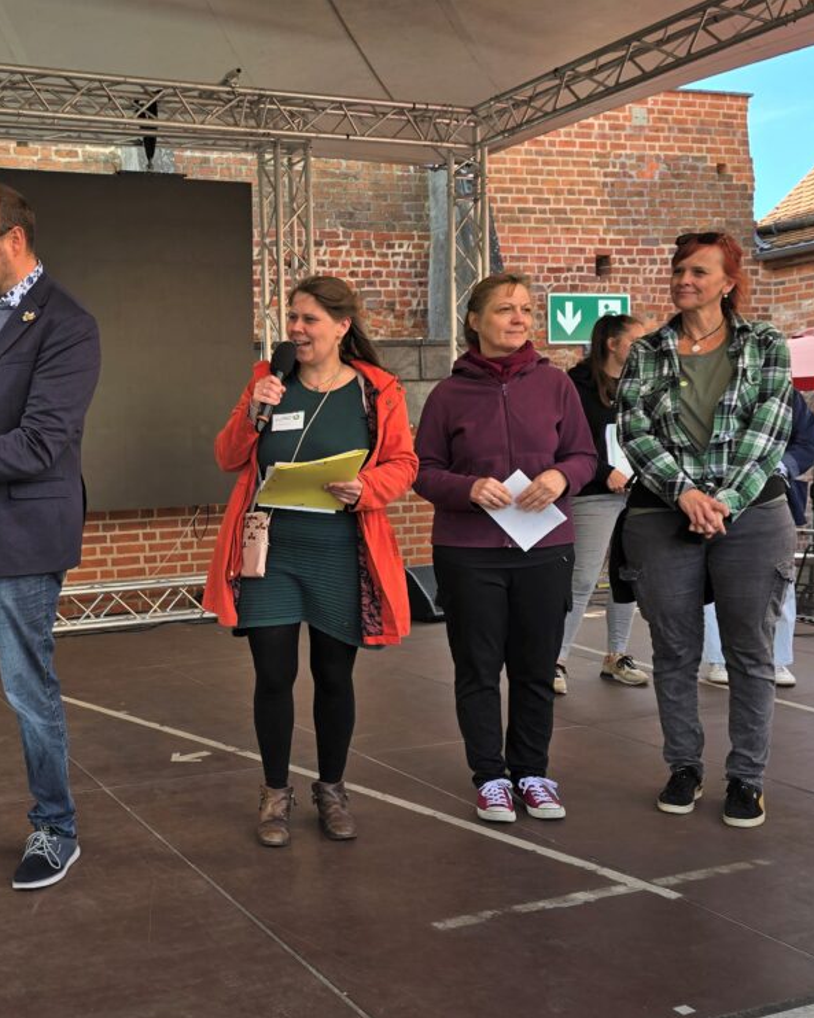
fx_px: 934
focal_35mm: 31
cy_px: 525
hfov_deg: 44.1
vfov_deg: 57.2
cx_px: 126
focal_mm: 6.3
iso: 16
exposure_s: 1/180
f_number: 1.7
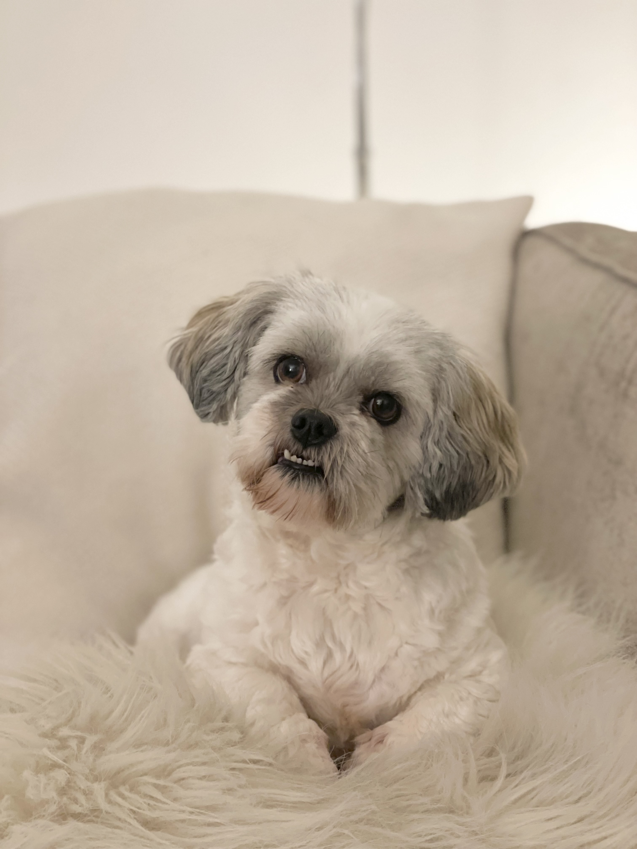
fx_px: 1276
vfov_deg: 36.8
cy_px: 424
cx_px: 318
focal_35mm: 52
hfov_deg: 28.0
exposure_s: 1/15
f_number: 2
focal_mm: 6
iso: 500
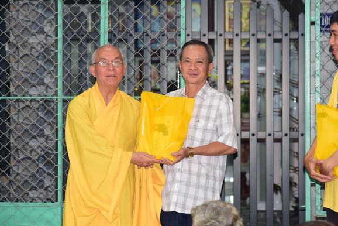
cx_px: 181
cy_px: 102
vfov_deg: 10.2
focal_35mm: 135
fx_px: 1268
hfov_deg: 15.2
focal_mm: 120
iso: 1000
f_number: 5
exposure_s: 1/80
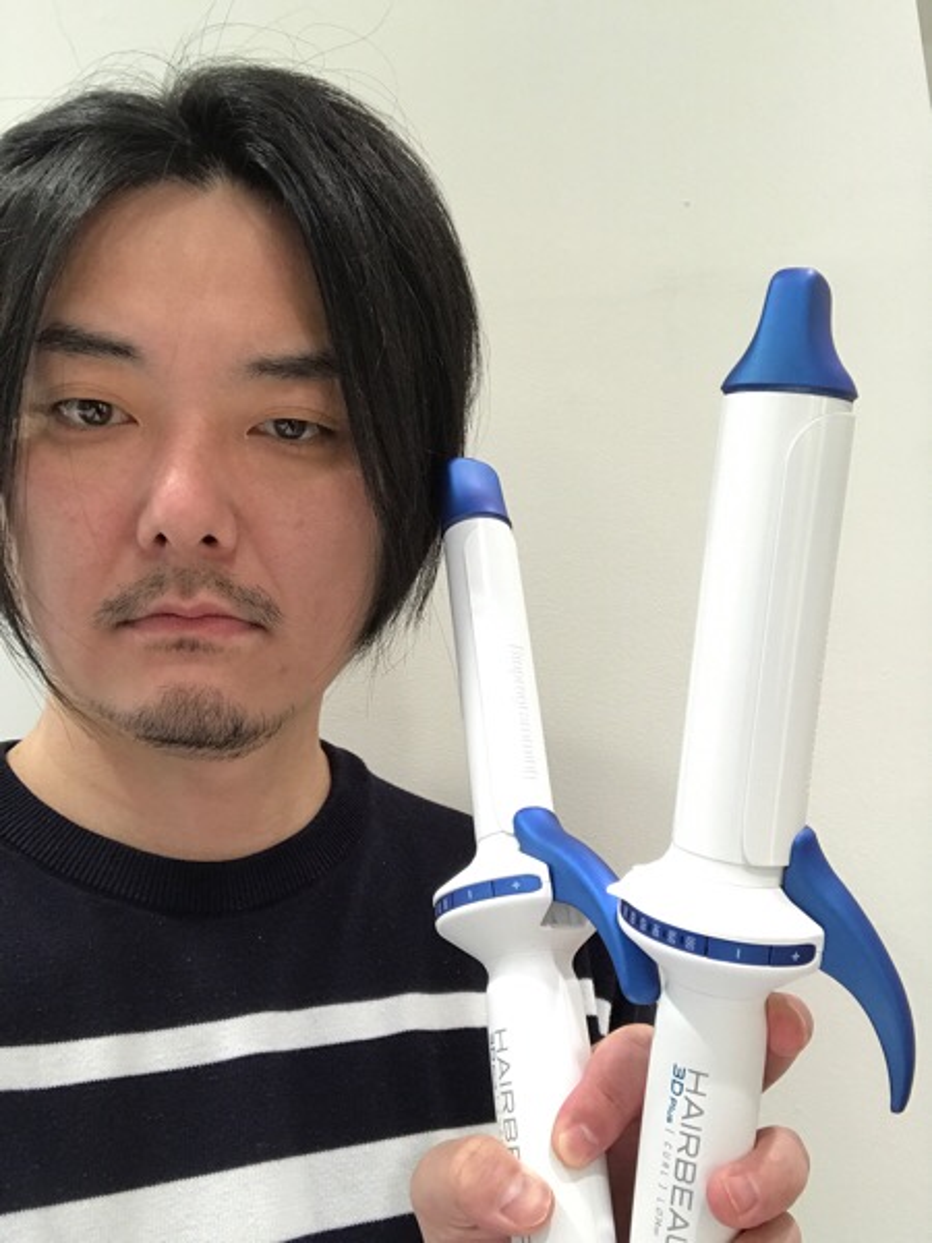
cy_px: 622
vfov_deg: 56.8
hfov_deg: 44.2
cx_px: 466
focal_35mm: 32
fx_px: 1149
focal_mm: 2.87
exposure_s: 1/33
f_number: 2.2
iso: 80
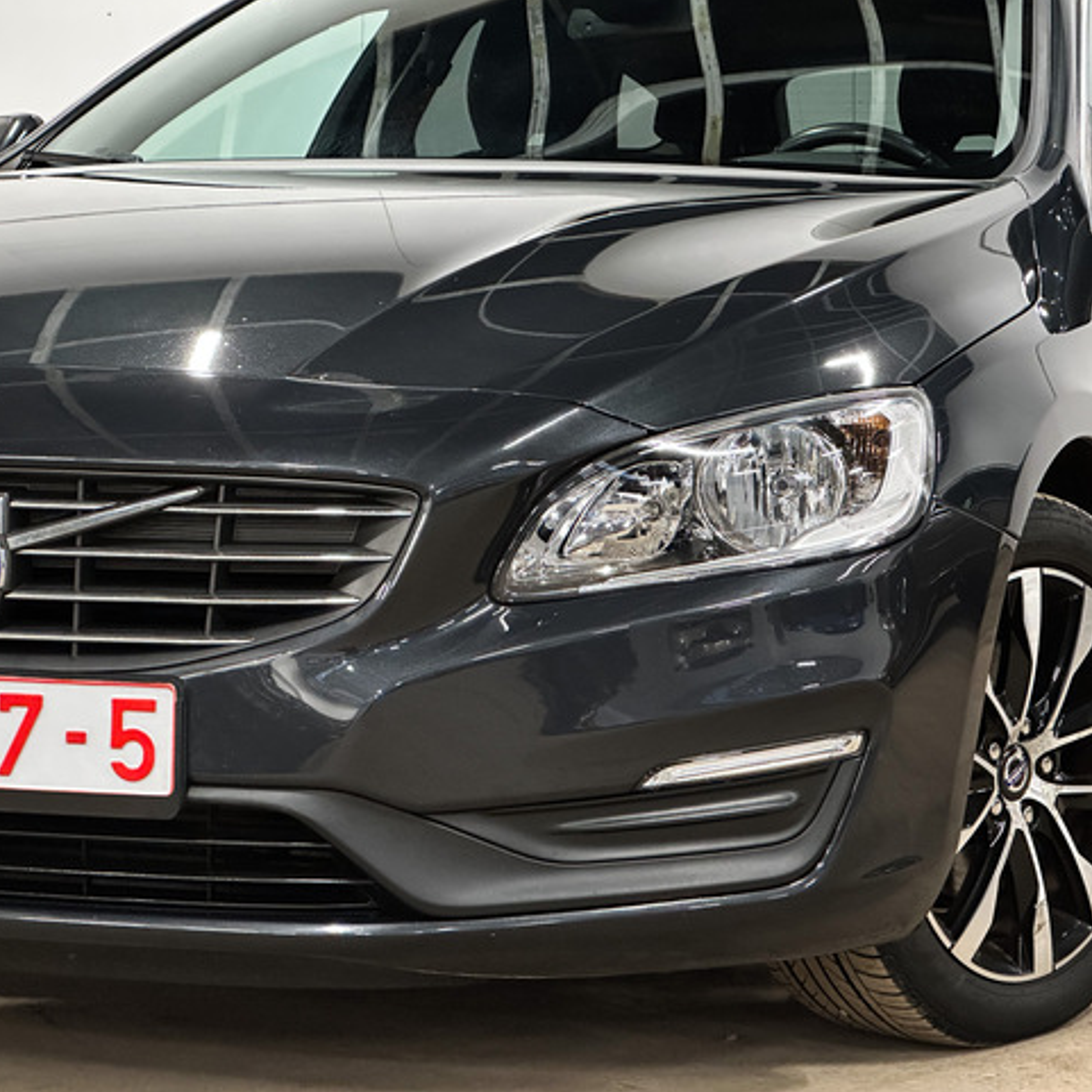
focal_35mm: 92
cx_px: 688
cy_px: 540
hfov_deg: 18.8
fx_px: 3284
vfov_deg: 18.9
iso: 640
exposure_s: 1/35
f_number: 2.8
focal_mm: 9
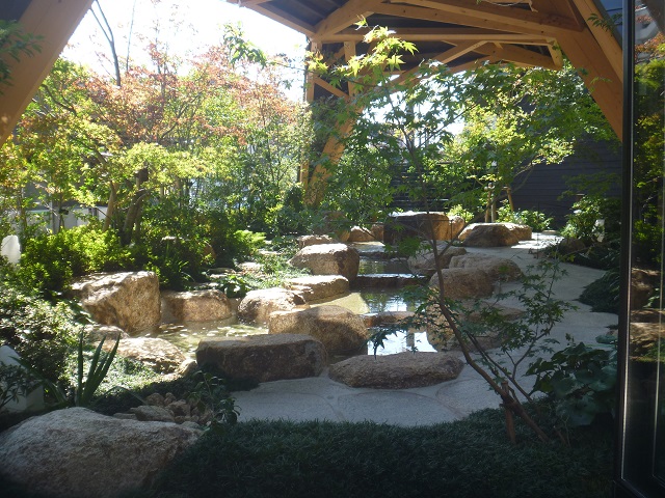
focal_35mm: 35
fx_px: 672
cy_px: 249
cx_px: 332
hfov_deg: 52.6
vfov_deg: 40.7
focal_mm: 6.3
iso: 80
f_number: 3.5
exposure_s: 1/125
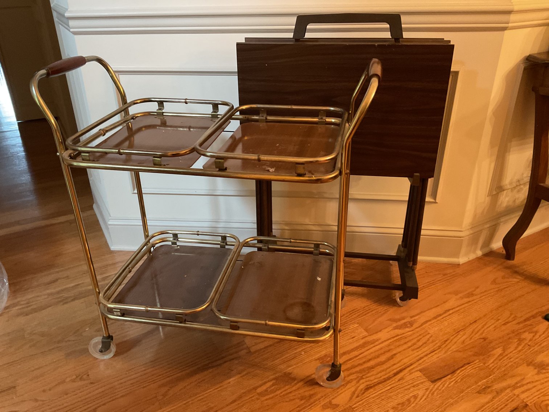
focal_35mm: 29
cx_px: 274
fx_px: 460
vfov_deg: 48.2
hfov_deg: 61.7
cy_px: 206
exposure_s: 1/40
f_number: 1.8
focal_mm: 3
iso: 320
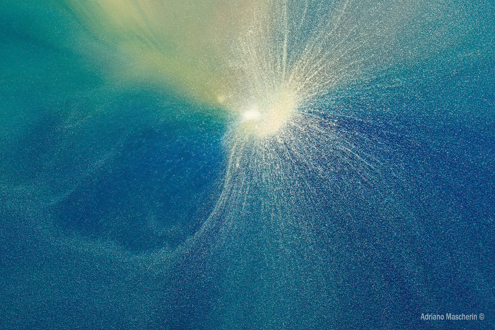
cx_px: 248
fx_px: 1472
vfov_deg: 12.8
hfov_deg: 19.1
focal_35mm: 107
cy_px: 162
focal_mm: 105
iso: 100
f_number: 16
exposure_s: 1/60
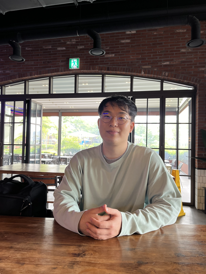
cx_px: 103
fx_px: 206
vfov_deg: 67.3
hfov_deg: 53.1
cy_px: 137
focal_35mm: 26
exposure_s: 1/120
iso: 64
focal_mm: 5.1
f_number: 1.6
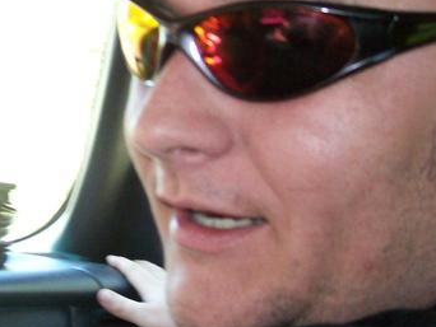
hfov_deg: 22.9
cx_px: 78
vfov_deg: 17.6
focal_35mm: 84
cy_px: 143
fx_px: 1059
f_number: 2.7
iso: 200
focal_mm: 6
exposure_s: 1/64
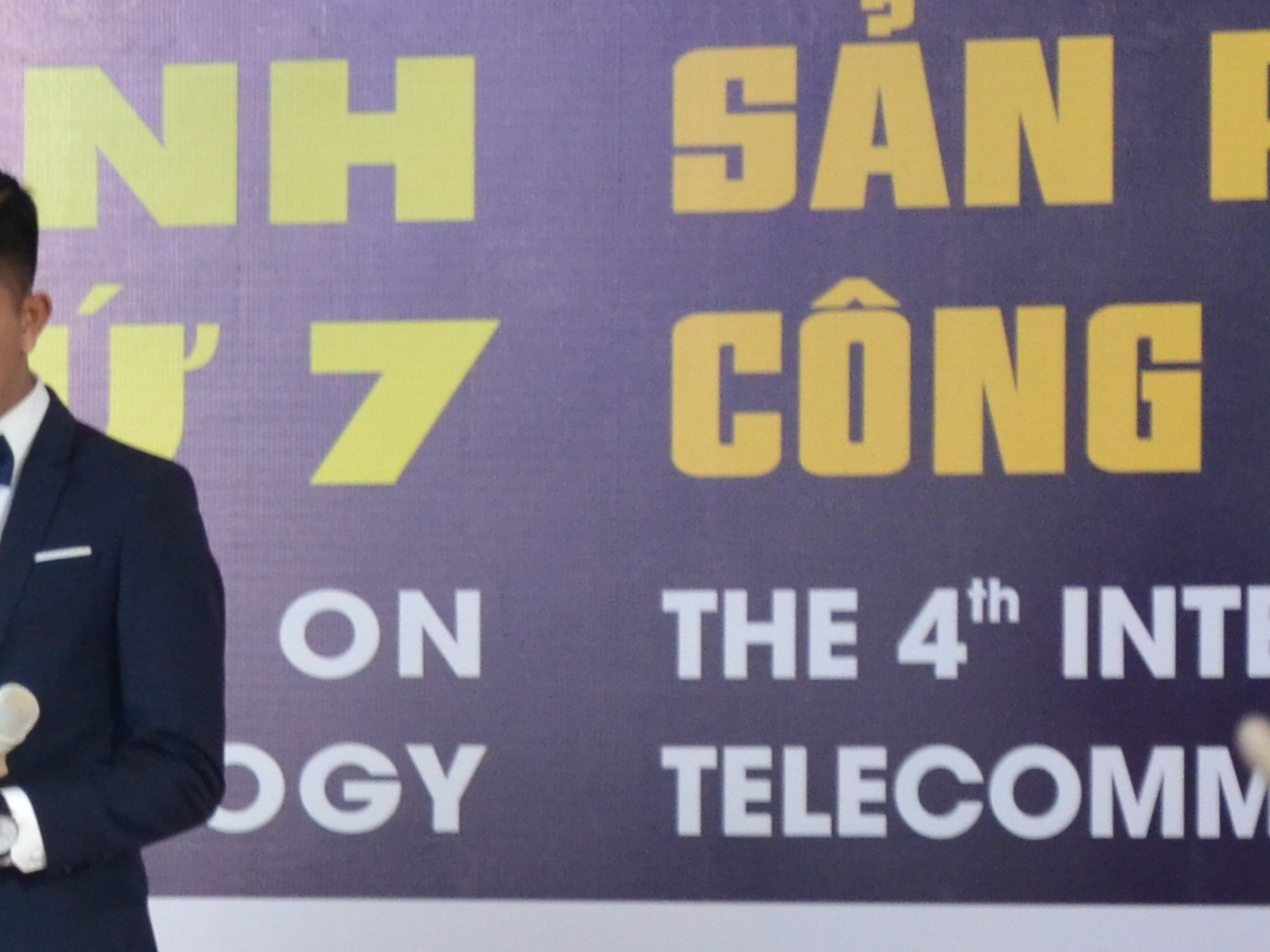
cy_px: 631
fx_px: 12693
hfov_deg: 5.7
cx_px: -813
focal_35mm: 346
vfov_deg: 4.3
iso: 800
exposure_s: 1/100
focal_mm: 62
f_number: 5.3
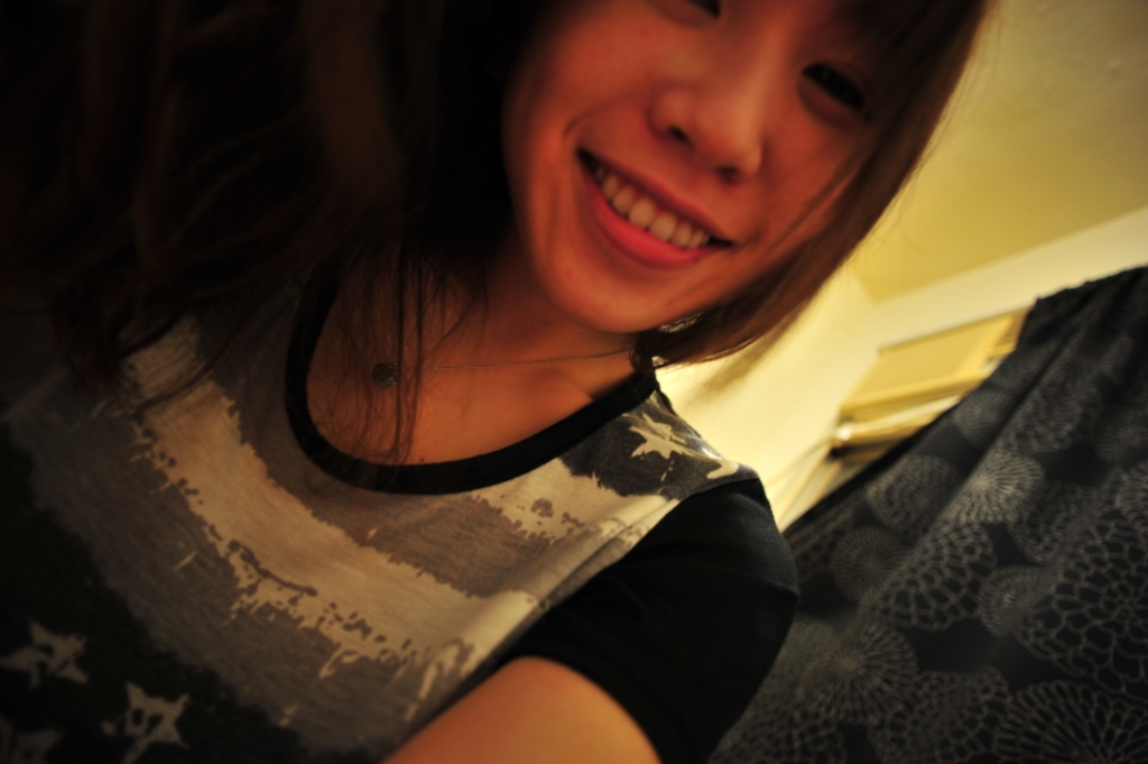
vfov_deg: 67.3
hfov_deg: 90.0
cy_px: 382
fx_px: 574
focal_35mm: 18
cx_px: 574
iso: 400
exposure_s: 1/8
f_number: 2.8
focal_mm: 18
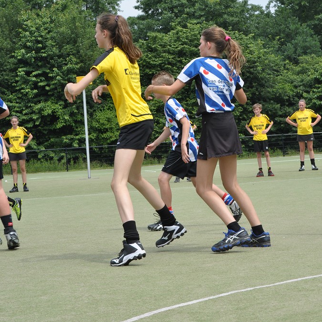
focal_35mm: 107
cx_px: 162
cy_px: 90
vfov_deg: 16.3
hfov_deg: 16.3
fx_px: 1122
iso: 400
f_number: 11
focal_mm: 55
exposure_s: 1/500
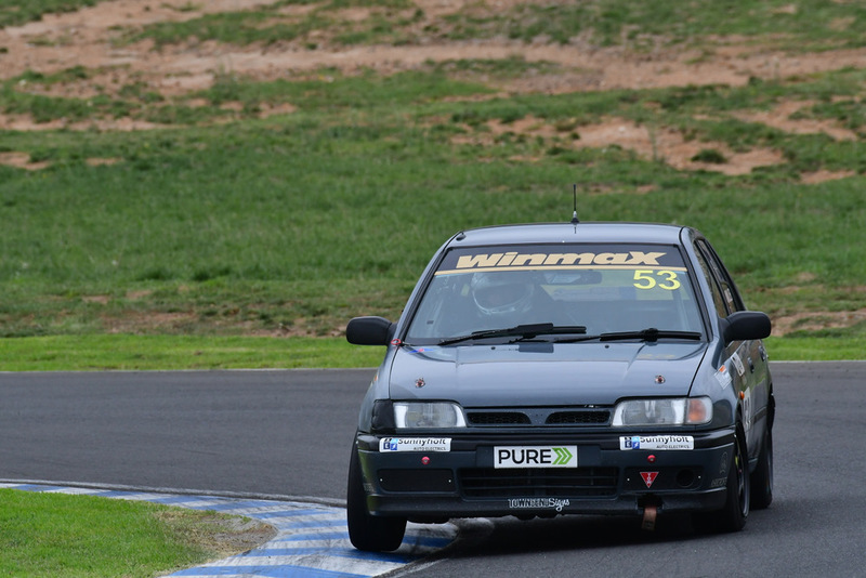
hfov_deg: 2.9
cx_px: 433
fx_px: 17325
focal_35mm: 720
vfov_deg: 1.9
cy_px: 289
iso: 800
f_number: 11
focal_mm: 480
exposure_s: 1/640
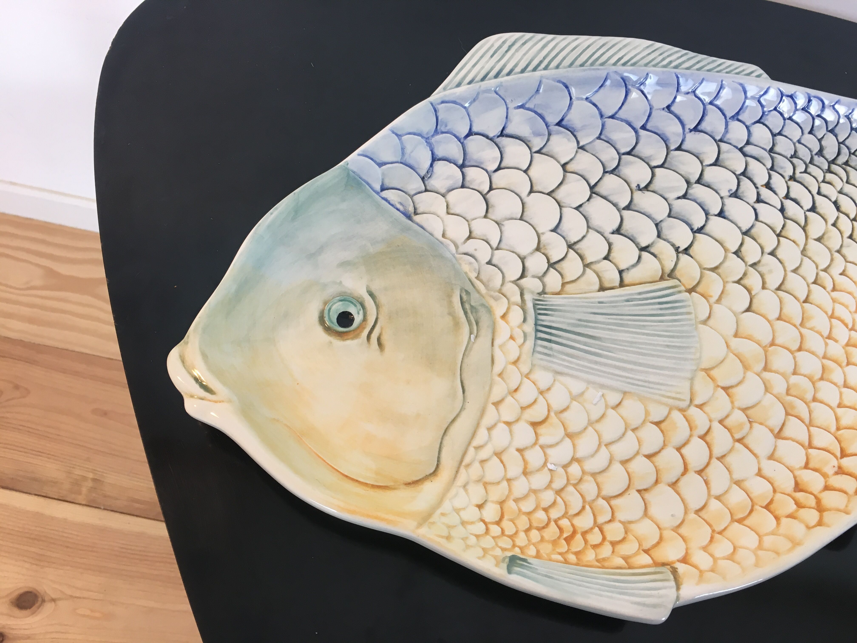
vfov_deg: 48.2
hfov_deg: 61.7
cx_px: 428
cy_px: 322
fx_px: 718
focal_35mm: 29
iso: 64
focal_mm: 4.15
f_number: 2.2
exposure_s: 1/33
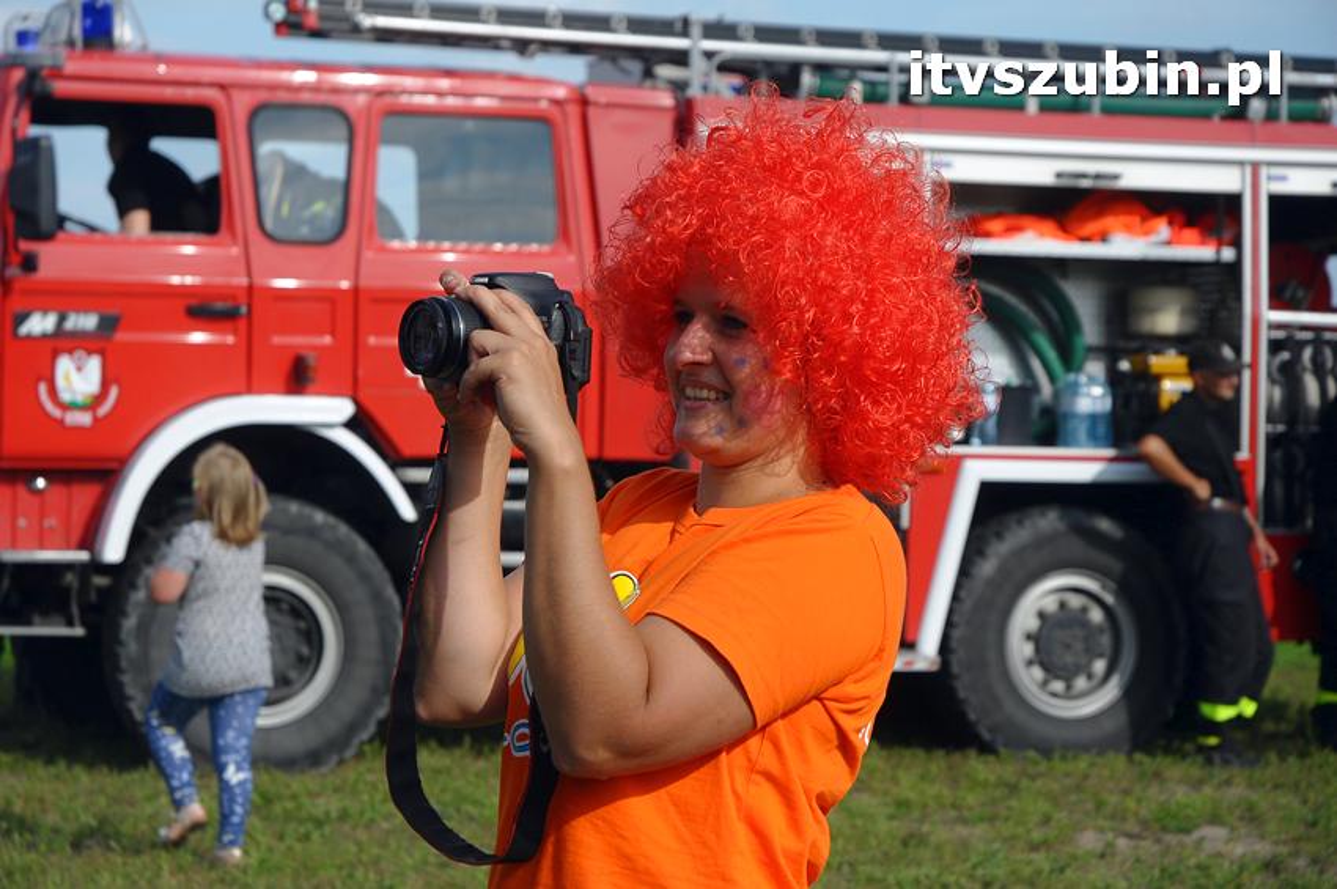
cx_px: 668
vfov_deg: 13.0
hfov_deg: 19.5
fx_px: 3896
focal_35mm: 105
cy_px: 444
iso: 400
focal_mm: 70
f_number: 7.1
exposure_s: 1/1250
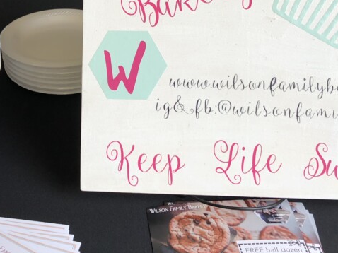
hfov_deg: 31.9
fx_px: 586
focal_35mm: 60
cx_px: 108
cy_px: 61
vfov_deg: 24.1
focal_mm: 3.99
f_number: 1.8
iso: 20
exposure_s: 1/163
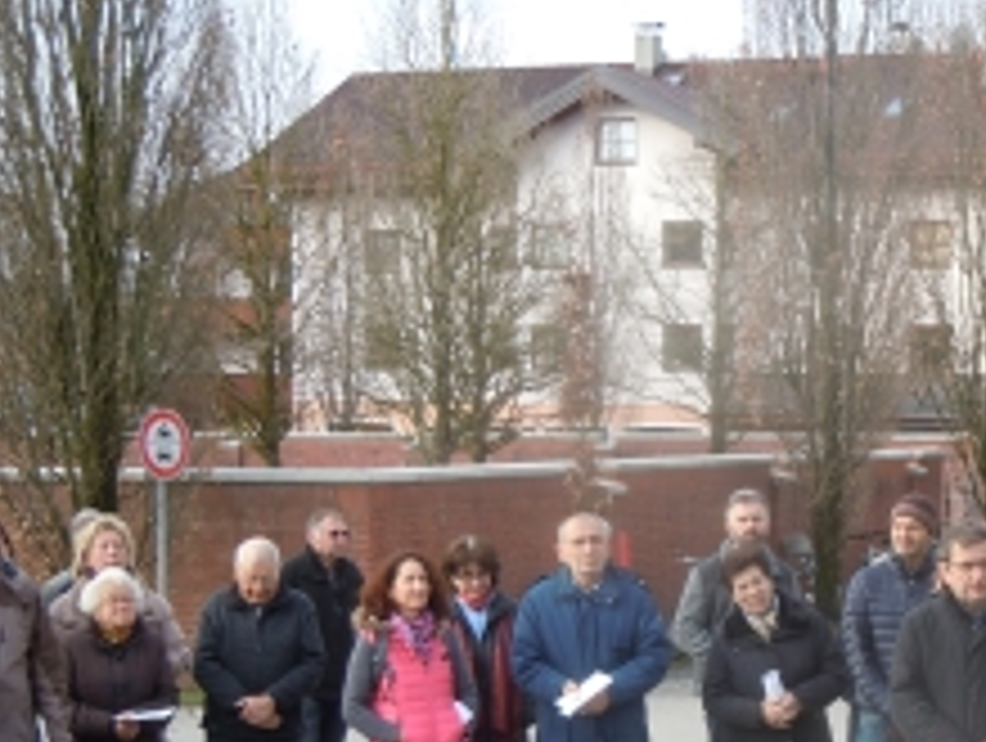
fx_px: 2910
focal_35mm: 102
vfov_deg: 14.4
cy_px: 681
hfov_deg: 19.0
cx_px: 851
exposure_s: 1/125
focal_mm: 9.3
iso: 100
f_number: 3.9
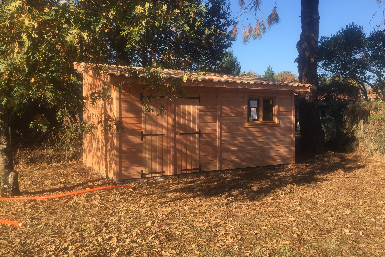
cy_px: 116
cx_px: 194
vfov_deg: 42.3
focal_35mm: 31
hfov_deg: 60.3
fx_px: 331
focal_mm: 4.15
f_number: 2.2
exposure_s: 1/807
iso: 32
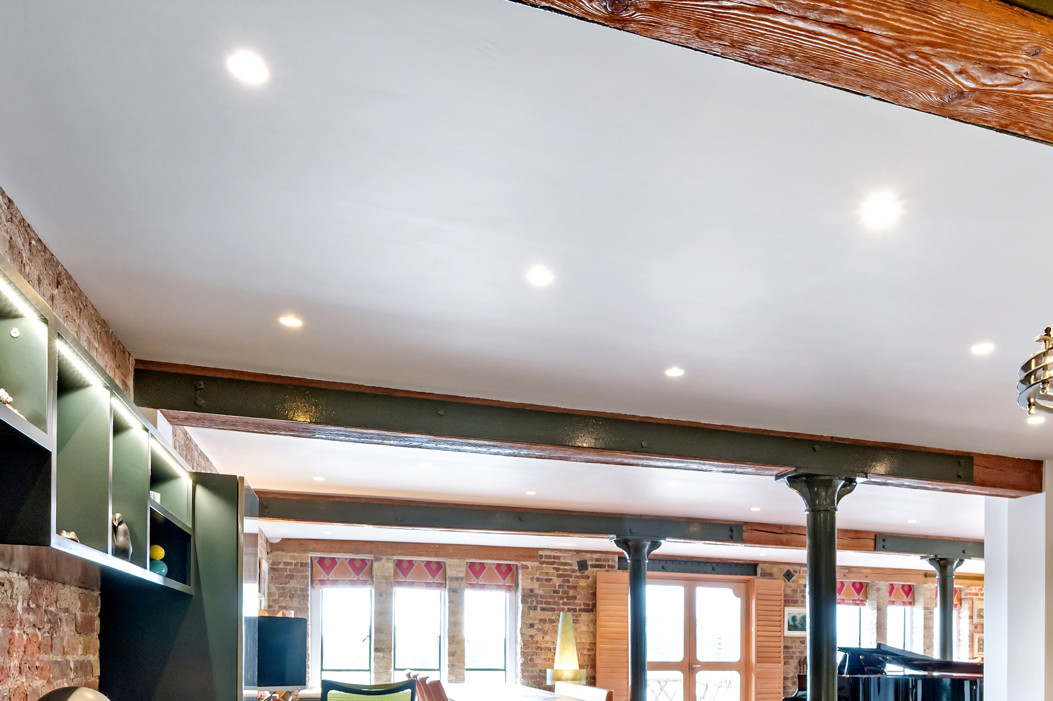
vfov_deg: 43.1
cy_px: 651
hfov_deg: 66.3
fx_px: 789
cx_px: 663
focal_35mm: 27
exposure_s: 1/2.5
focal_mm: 14
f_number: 9
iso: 400
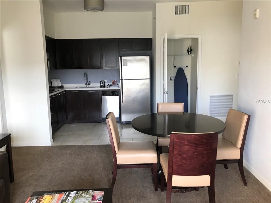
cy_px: 102
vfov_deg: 49.7
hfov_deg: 63.4
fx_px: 219
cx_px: 136
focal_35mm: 28
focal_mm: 3.99
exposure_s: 1/30
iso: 25
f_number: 1.8
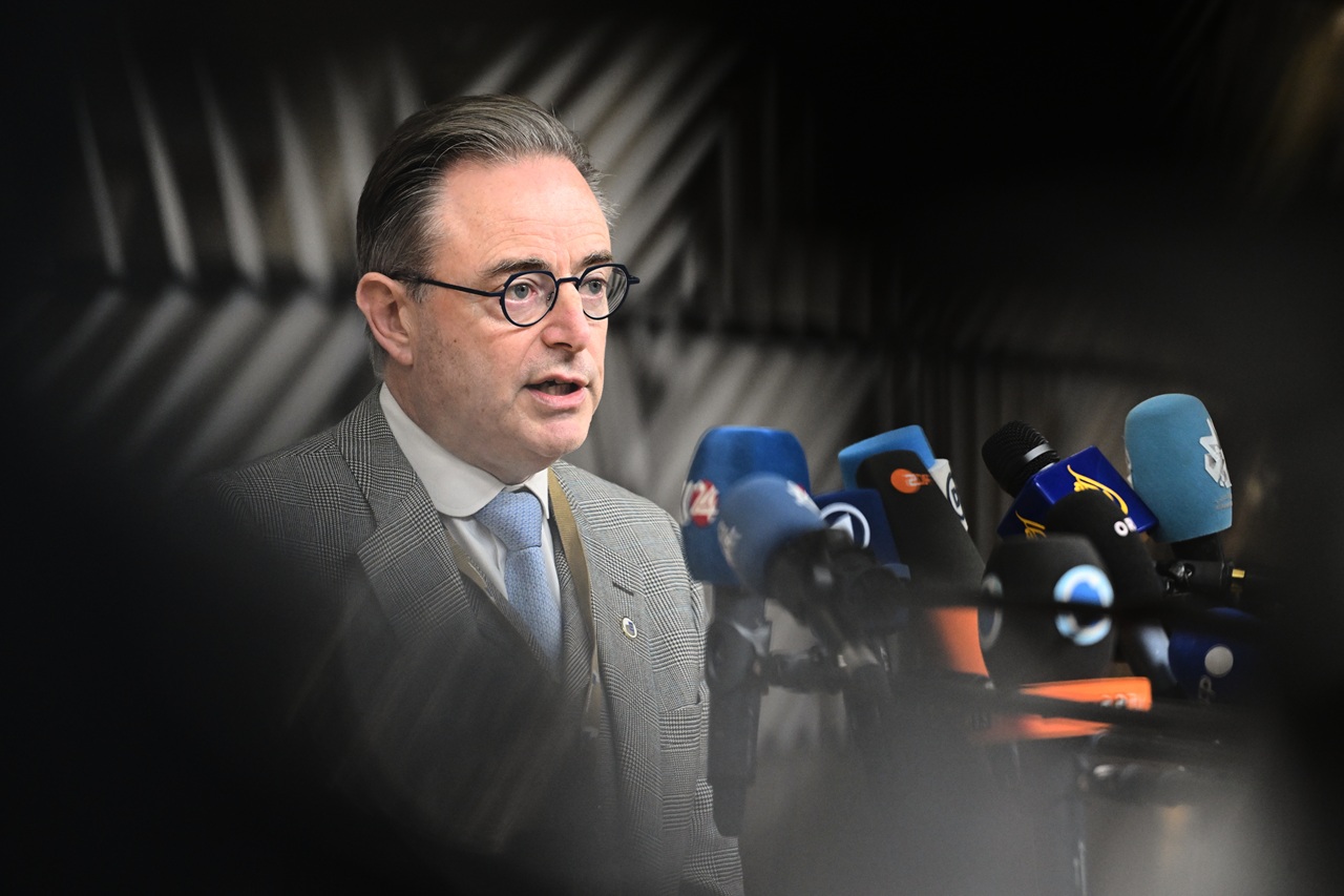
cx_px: 672
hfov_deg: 10.3
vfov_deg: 6.9
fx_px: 7465
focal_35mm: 200
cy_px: 448
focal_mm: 200
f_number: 2.8
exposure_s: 1/400
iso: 5000
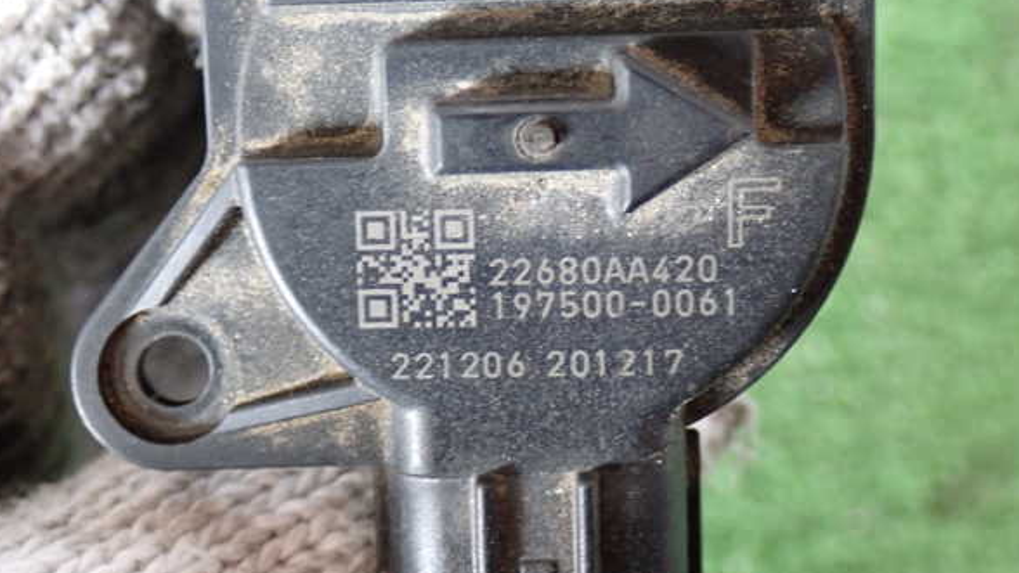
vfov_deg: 20.1
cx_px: 508
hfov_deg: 34.9
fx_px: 1621
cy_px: 282
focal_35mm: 60
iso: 800
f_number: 3.3
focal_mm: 9.65
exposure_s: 1/30
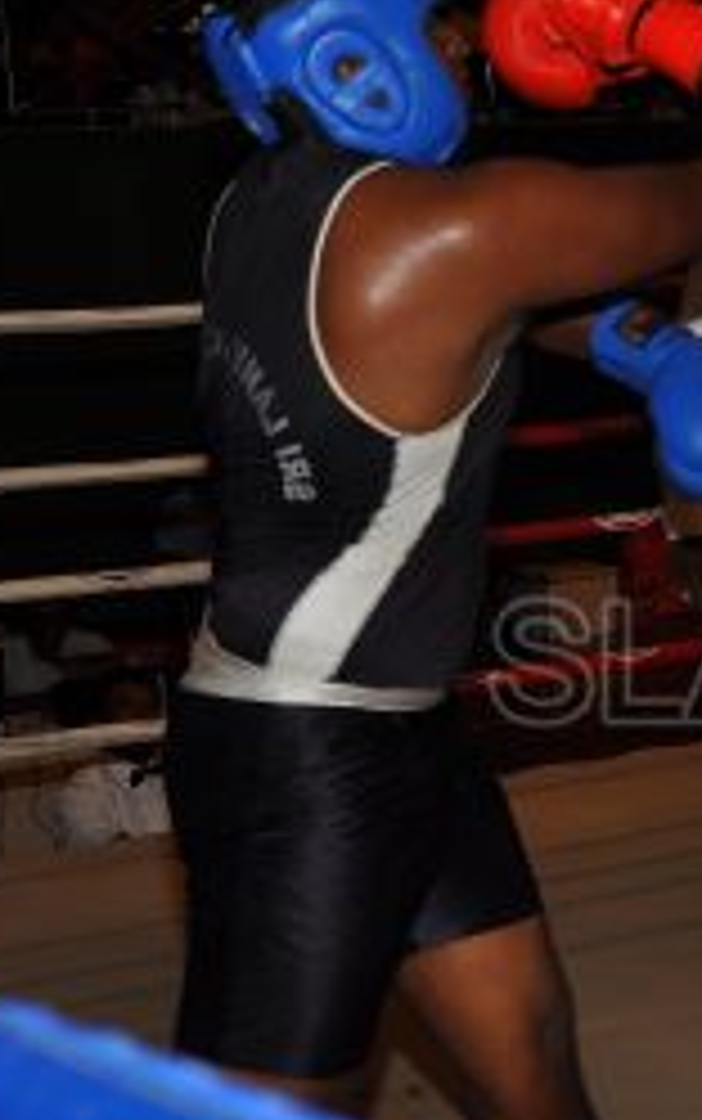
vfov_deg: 20.2
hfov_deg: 12.2
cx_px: 994
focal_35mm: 103
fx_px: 3147
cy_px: 643
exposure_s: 1/90
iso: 200
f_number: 5.6
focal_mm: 28
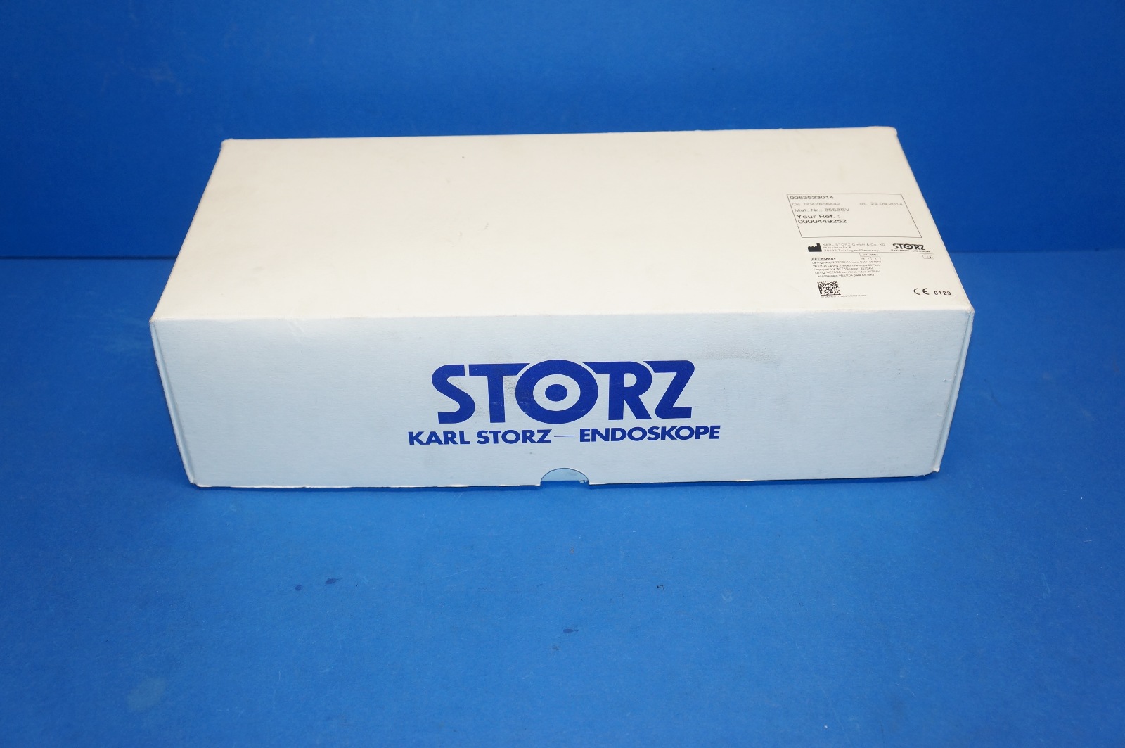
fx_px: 1171
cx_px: 562
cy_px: 374
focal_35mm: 38
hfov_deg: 51.3
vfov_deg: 35.4
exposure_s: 1/80
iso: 400
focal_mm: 25
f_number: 4.5
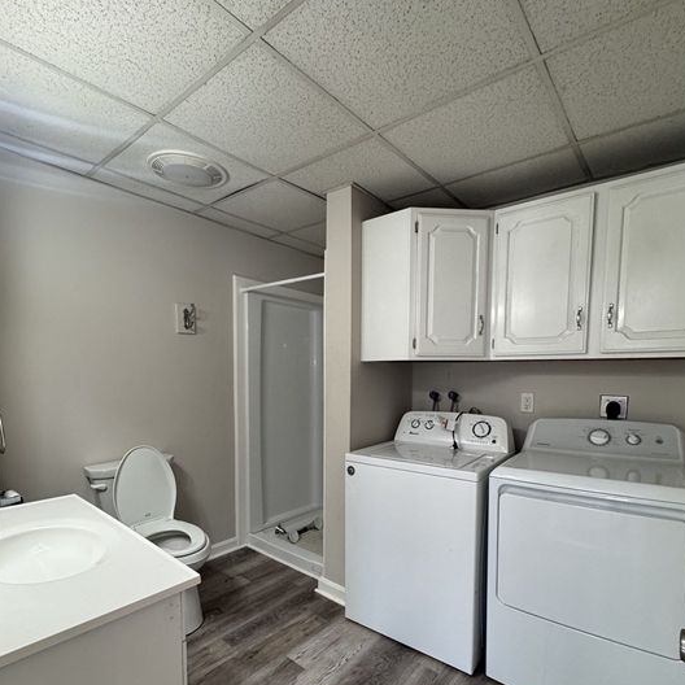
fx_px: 403
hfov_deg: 80.7
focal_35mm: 18
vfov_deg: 79.9
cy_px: 406
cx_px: 330
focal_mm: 2.22
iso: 250
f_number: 2.2
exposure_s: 1/120
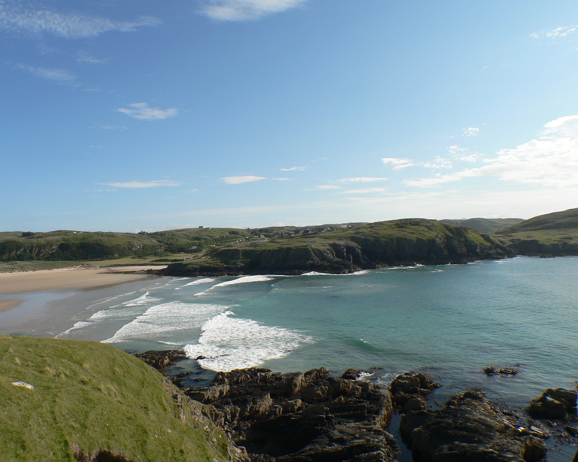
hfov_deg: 47.9
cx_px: 280
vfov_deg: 39.2
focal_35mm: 38
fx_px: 650
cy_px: 233
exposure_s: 1/400
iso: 80
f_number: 5.6
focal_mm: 6
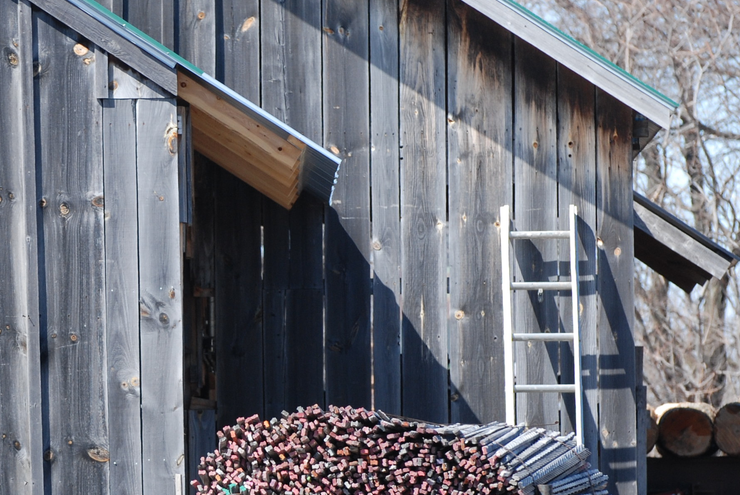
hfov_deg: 4.5
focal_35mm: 459
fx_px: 9446
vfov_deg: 3.0
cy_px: 380
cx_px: 79
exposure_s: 1/500
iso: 220
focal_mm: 140
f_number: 5
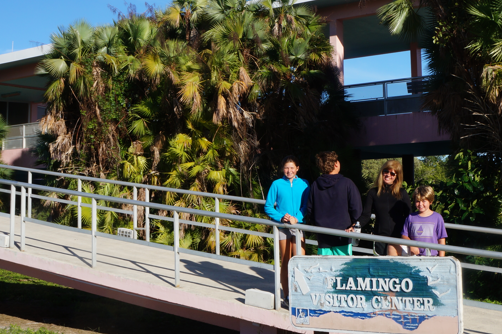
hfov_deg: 37.2
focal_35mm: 52
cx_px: 379
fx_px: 725
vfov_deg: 25.8
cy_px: 101
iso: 100
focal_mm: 18
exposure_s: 1/80
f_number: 16
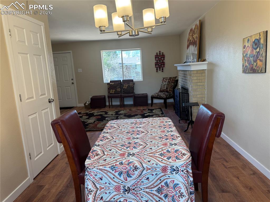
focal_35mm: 24
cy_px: 101
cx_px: 135
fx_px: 187
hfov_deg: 71.6
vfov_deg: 56.8
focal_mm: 6.76
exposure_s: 1/120
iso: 80
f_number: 1.78
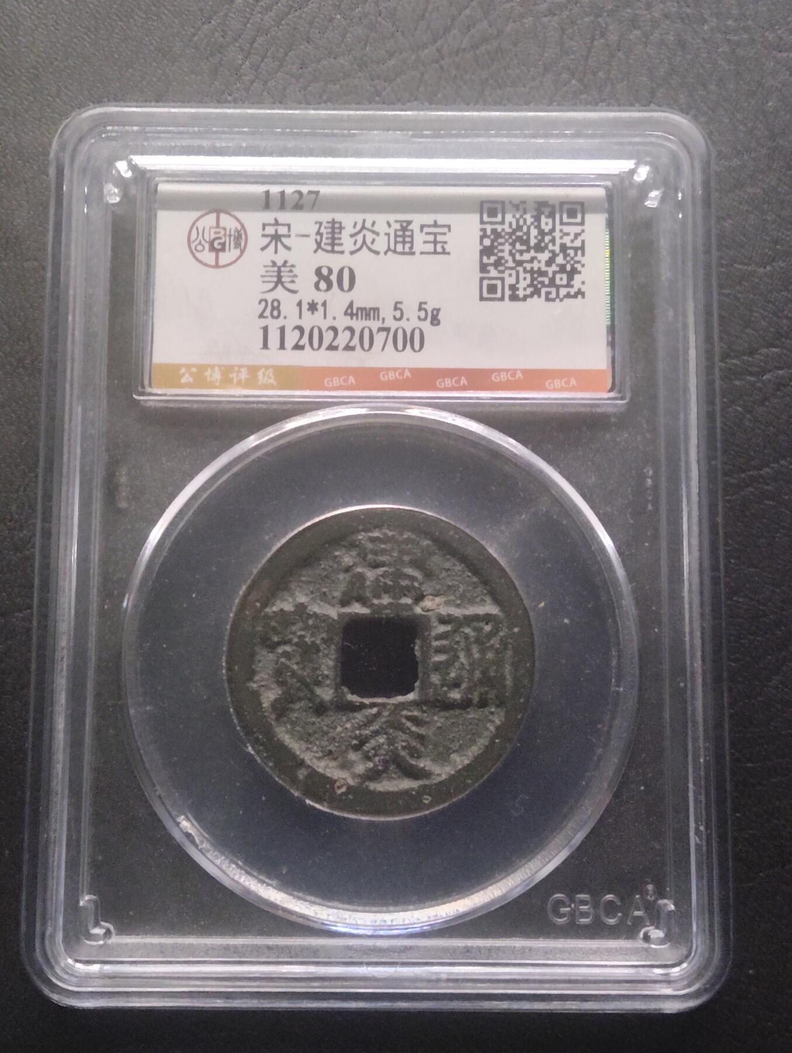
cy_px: 526
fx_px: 1522
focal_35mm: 50
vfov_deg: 38.1
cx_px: 396
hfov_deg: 29.2
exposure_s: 1/50
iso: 500
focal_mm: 3.42
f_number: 2.2
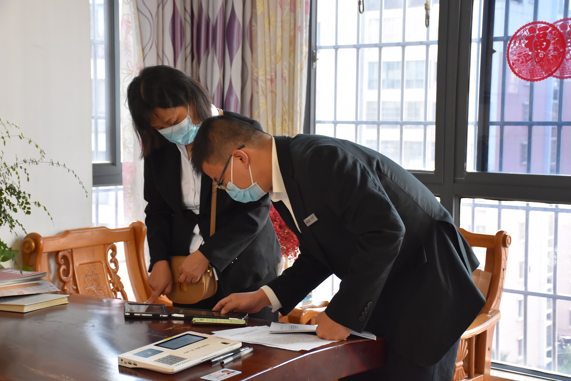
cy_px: 190
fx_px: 999
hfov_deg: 31.9
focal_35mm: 63
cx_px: 286
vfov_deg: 21.6
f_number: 4.5
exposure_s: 1/60
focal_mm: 42
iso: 1600
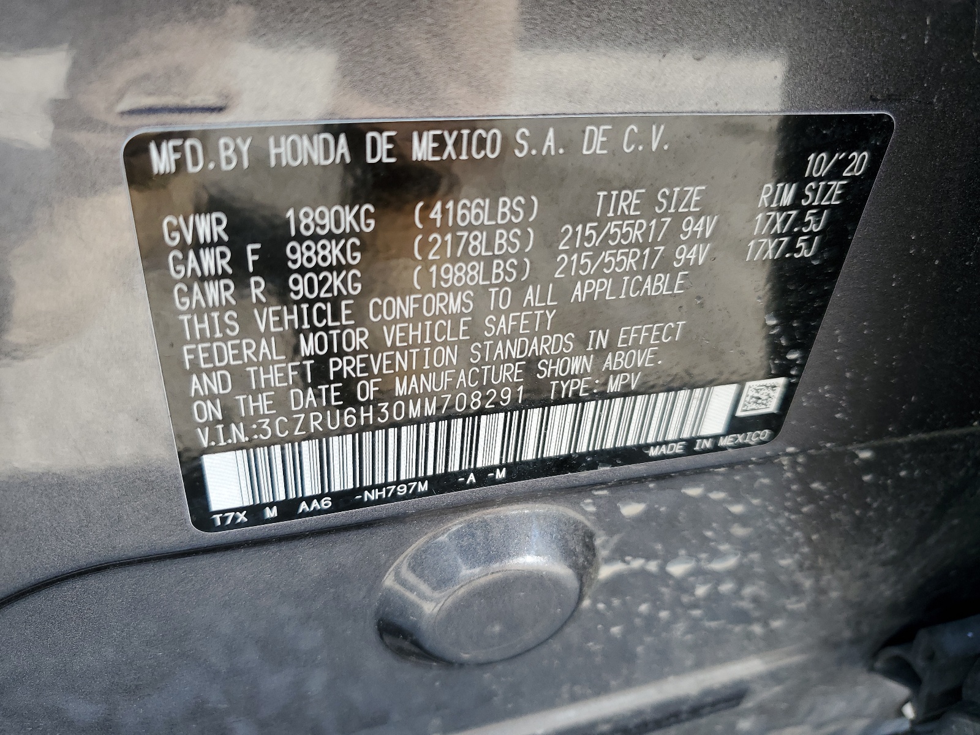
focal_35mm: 26
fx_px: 736
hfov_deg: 67.3
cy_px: 368
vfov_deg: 53.1
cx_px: 490
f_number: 1.5
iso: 50
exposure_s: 1/227
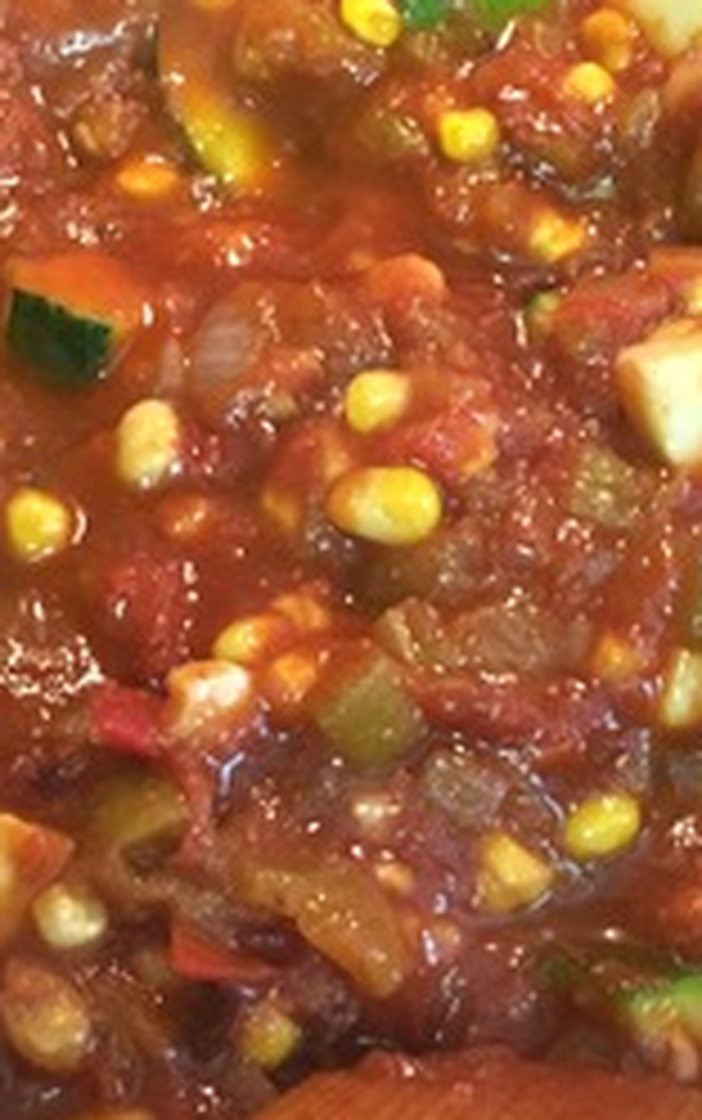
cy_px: 369
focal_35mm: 79
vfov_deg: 26.0
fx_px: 2414
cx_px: 711
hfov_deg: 16.2
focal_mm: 4.15
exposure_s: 1/15
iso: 250
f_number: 2.2
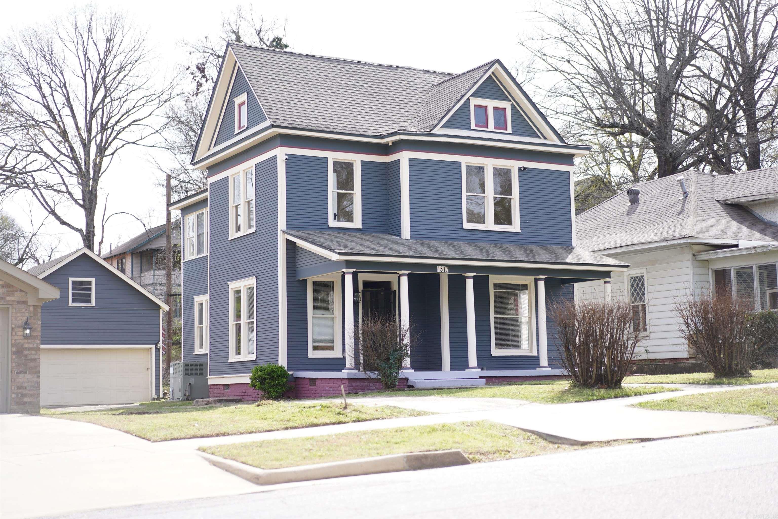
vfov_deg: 24.6
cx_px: 389
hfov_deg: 36.2
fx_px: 1189
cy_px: 260
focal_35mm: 55
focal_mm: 55
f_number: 1.8
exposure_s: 1/2000
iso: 160
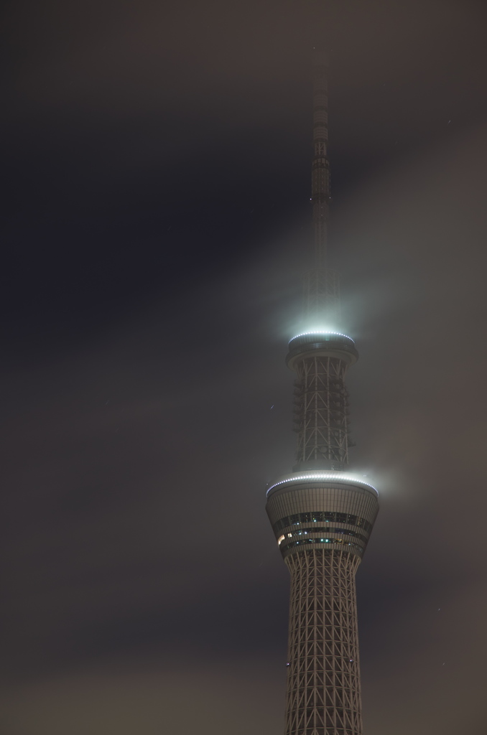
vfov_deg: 19.5
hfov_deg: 13.0
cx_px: 244
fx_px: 2141
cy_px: 368
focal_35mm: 105
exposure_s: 30
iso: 100
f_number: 5.6
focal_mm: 70
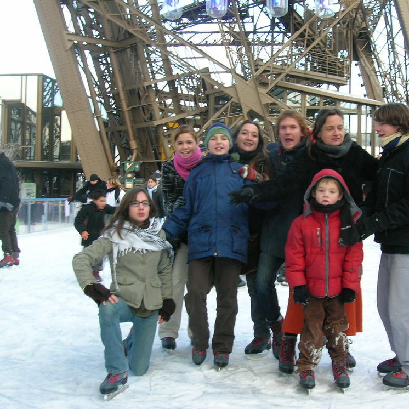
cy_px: 204
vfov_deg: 37.6
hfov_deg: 37.3
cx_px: 258
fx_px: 602
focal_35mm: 45
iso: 50
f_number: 5
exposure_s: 1/36
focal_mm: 6.4
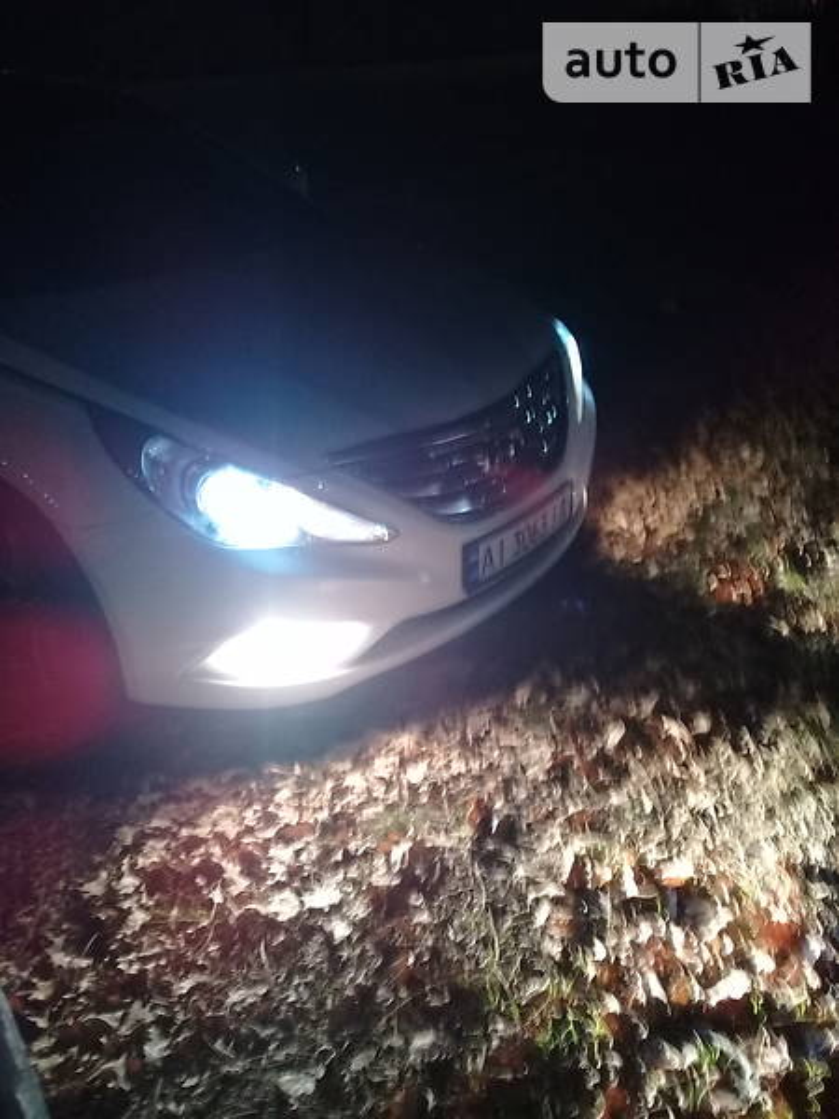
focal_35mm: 31
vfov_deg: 58.4
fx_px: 1002
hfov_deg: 45.4
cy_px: 560
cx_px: 420
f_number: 2.2
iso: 320
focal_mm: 3.3
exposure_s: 1/17
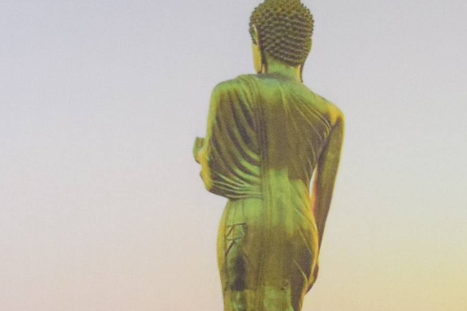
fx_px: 4567
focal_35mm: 352
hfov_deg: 5.9
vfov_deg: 3.9
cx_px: 350
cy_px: 331
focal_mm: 50
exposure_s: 1/320
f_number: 2.8
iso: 1600
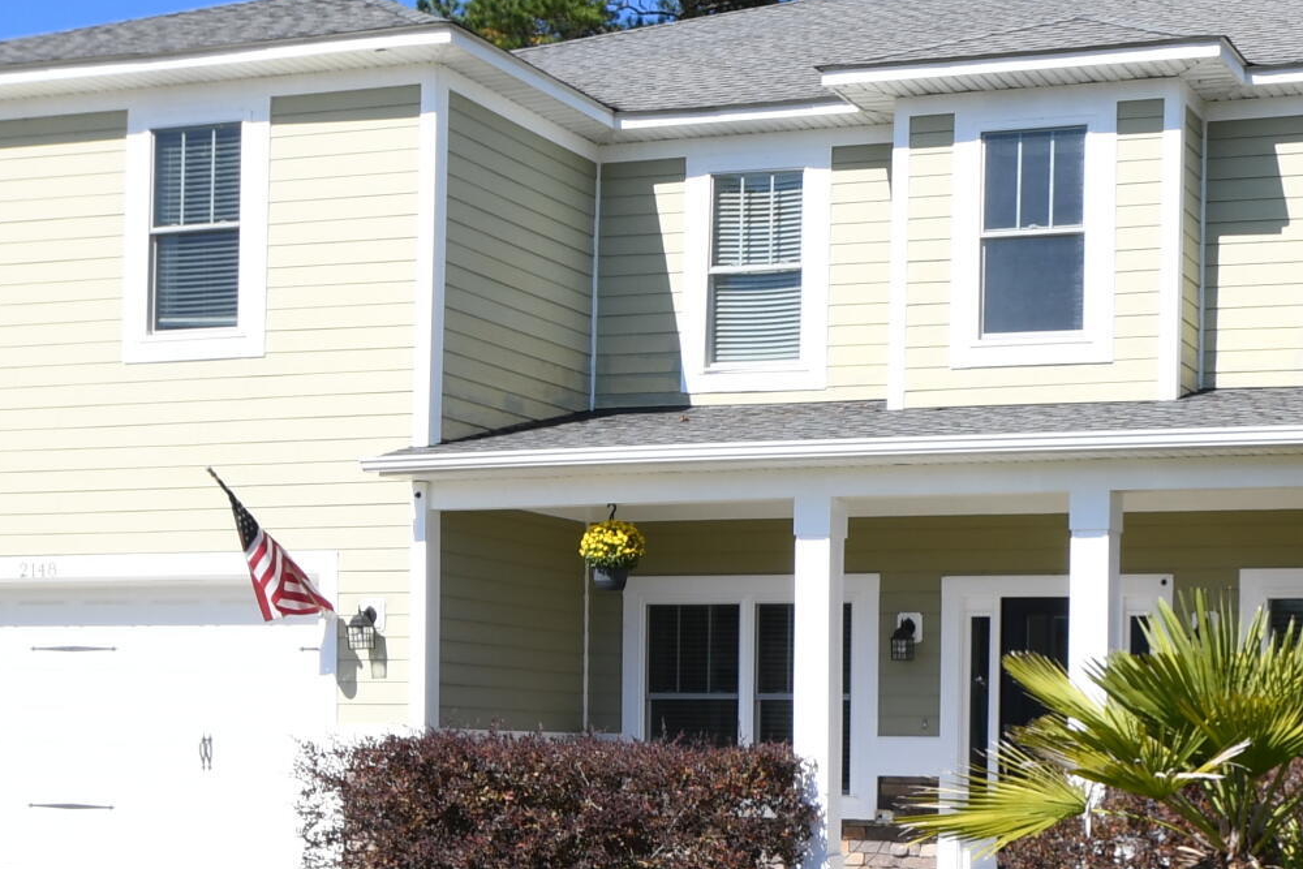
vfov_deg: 23.3
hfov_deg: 32.8
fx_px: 2063
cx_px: 1237
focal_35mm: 57
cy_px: 736
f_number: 14
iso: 125
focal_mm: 13
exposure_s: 1/160
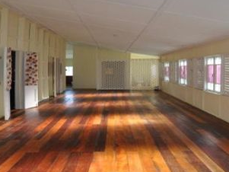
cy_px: 63
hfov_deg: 50.9
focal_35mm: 36
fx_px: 238
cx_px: 140
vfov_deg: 39.4
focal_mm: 16
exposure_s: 1/100
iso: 400
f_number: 5
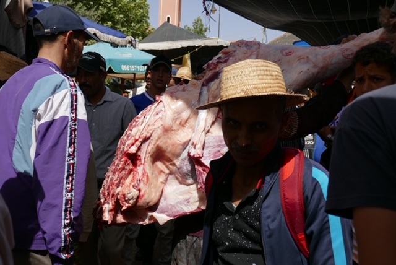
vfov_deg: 28.1
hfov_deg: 41.1
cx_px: 198
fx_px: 528
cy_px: 132
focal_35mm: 48
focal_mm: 17.3
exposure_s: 1/1000
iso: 125
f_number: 5
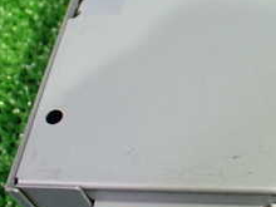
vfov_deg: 18.0
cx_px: 314
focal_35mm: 82
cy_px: 87
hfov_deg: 22.3
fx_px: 654
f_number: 2.3
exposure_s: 1/50
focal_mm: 5.4
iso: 800
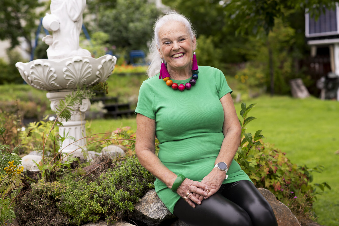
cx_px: 170
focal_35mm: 85
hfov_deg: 23.9
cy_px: 113
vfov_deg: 16.1
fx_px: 801
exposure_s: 1/250
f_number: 4.5
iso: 250
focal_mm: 85
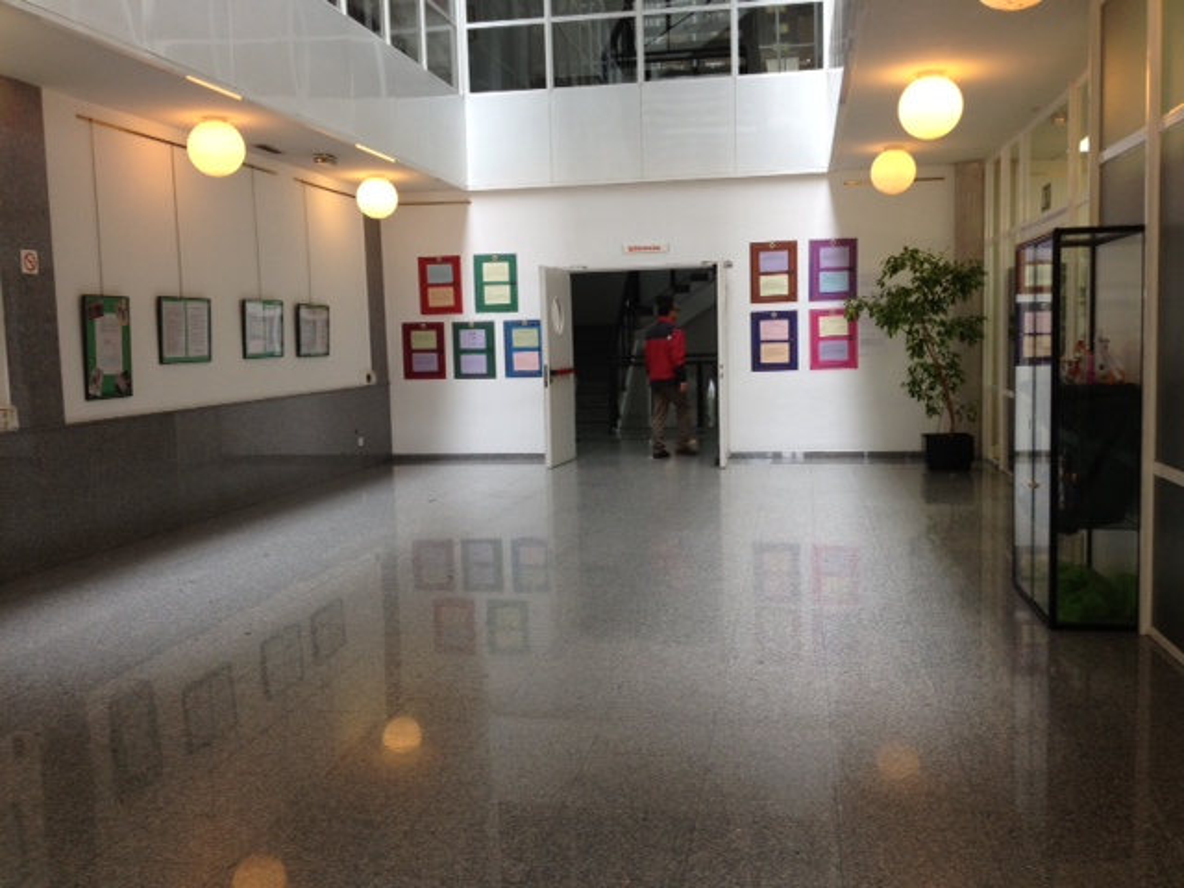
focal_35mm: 35
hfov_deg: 52.6
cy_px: 444
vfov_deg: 40.7
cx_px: 592
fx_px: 1197
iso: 64
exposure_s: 1/40
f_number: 2.4
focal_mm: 4.28
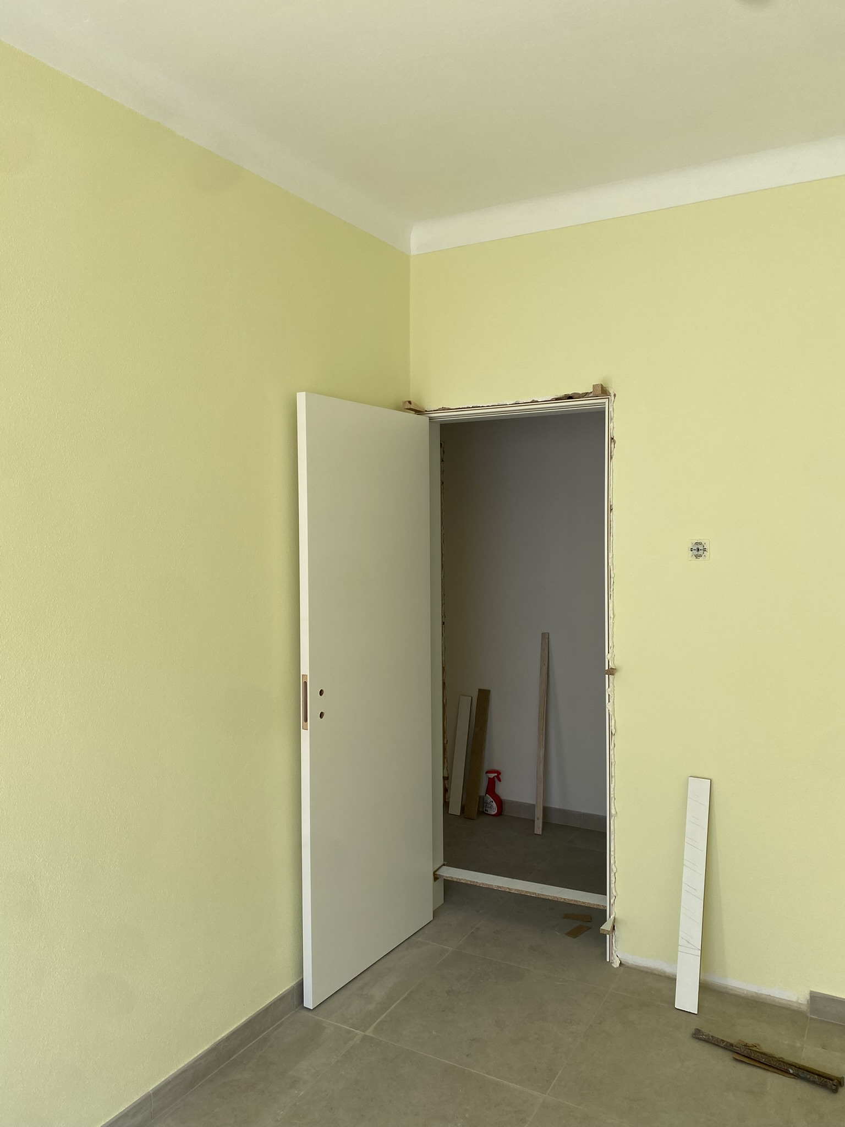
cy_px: 564
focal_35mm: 26
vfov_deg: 67.3
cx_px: 422
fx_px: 846
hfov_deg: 53.1
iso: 32
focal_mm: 4.25
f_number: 1.8
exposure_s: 1/338
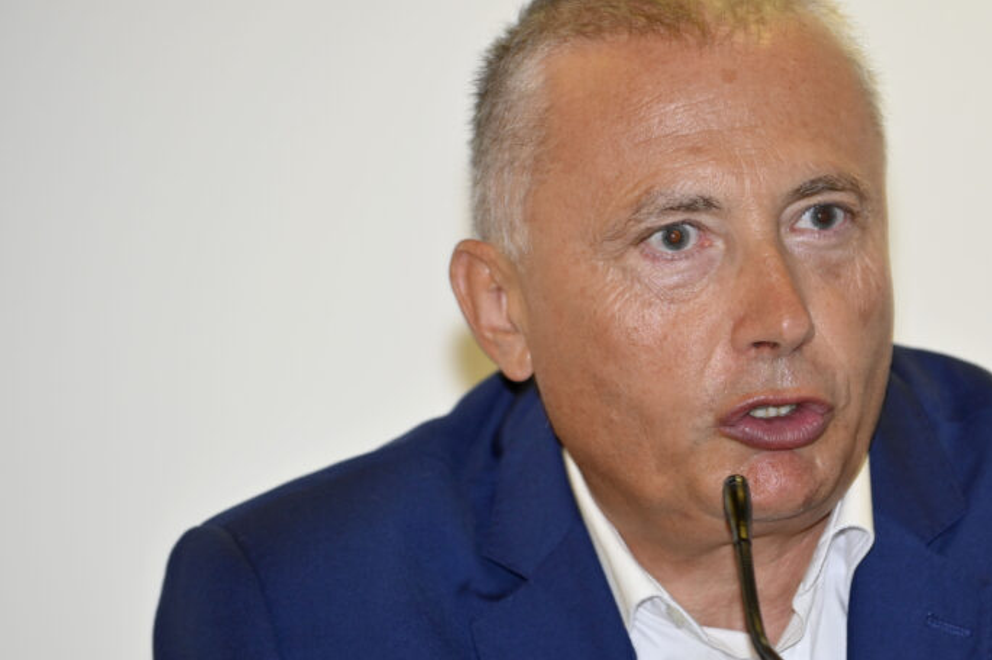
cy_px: 423
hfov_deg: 7.9
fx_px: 7214
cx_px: 719
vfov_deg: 5.2
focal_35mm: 262
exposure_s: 1/100
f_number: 5.6
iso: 640
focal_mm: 175
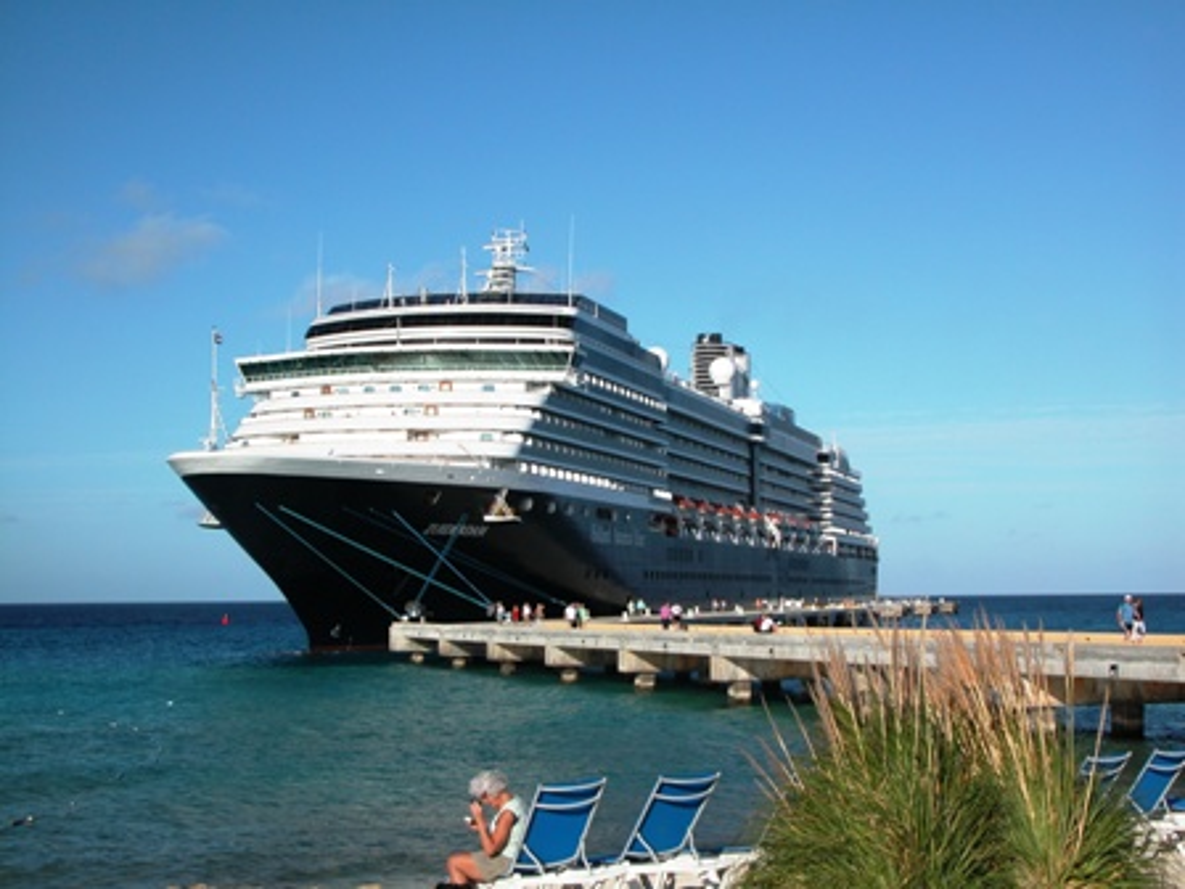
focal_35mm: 57
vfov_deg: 25.7
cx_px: 592
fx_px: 1951
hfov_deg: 33.8
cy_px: 444
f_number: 7
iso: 100
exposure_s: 1/495
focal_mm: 14.7
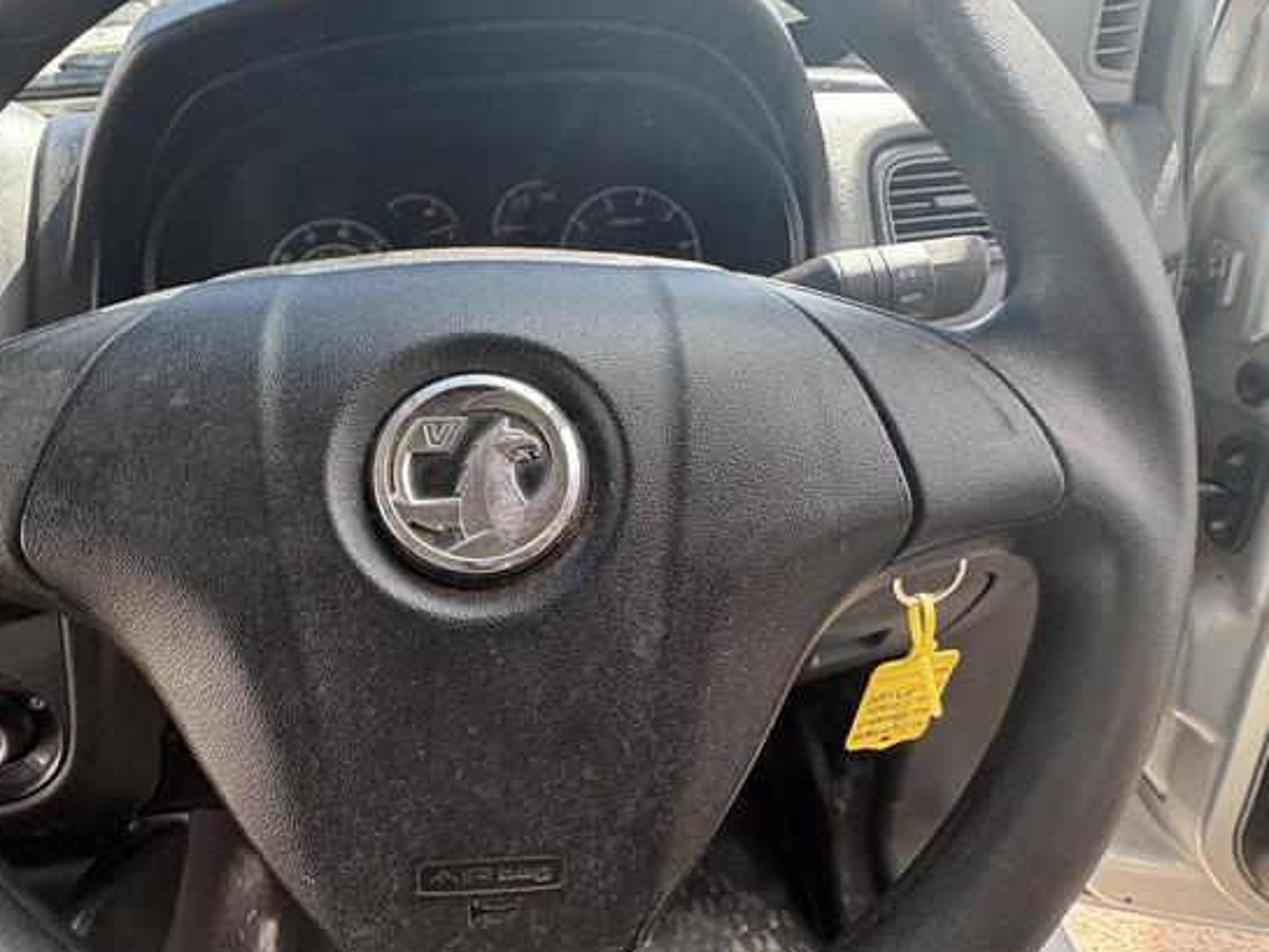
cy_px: 500
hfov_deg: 73.5
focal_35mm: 23
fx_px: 843
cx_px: 543
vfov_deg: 58.9
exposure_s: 1/141
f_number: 2.2
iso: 80
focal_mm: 2.22
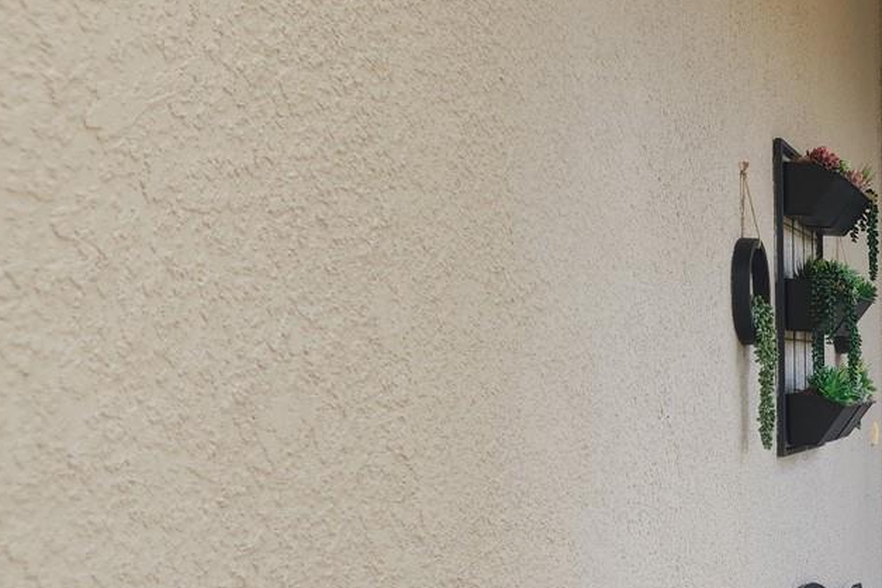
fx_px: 1494
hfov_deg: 28.2
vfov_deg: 22.1
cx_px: 1087
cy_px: 407
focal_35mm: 61
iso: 20
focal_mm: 6.4
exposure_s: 1/60
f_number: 1.8
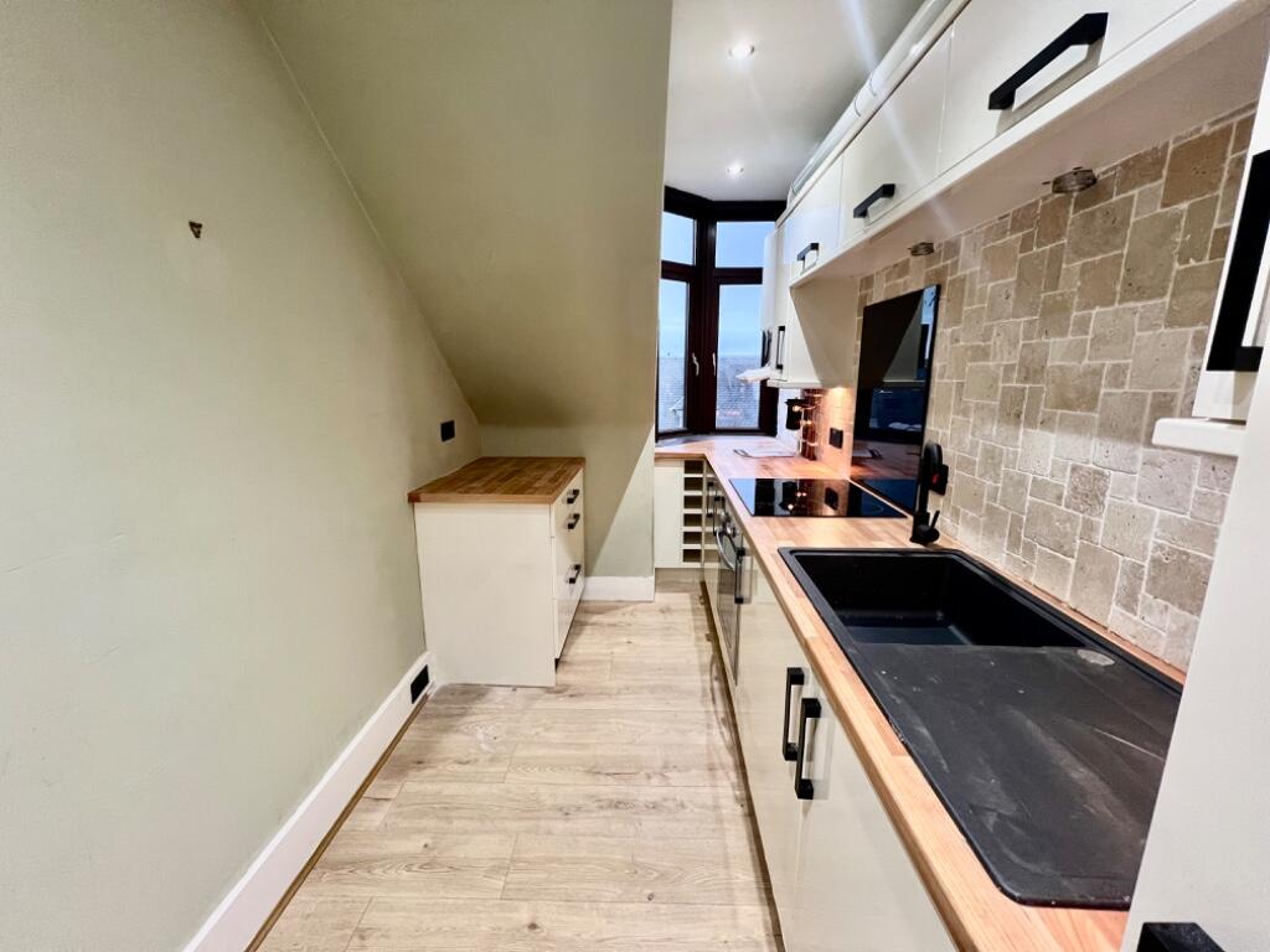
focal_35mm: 13
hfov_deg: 106.2
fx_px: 477
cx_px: 635
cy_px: 476
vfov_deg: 89.9
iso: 320
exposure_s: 1/50
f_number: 1.8
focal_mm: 1.57
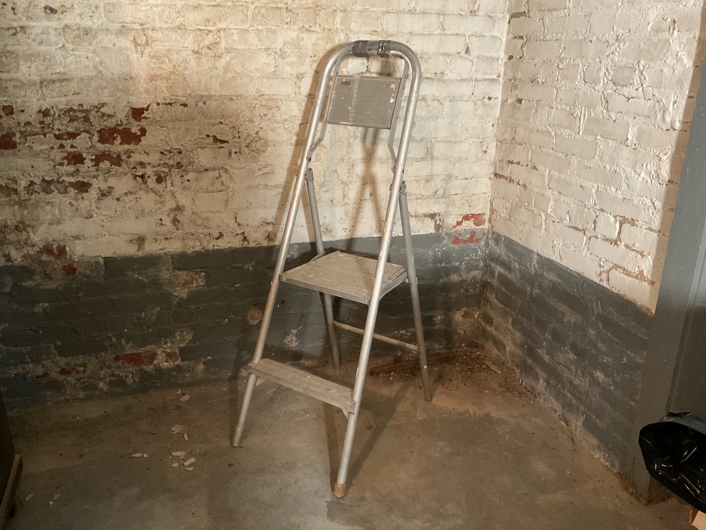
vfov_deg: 48.2
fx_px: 592
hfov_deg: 61.7
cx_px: 353
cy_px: 265
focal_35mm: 29
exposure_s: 1/40
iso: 320
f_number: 1.8
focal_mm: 3
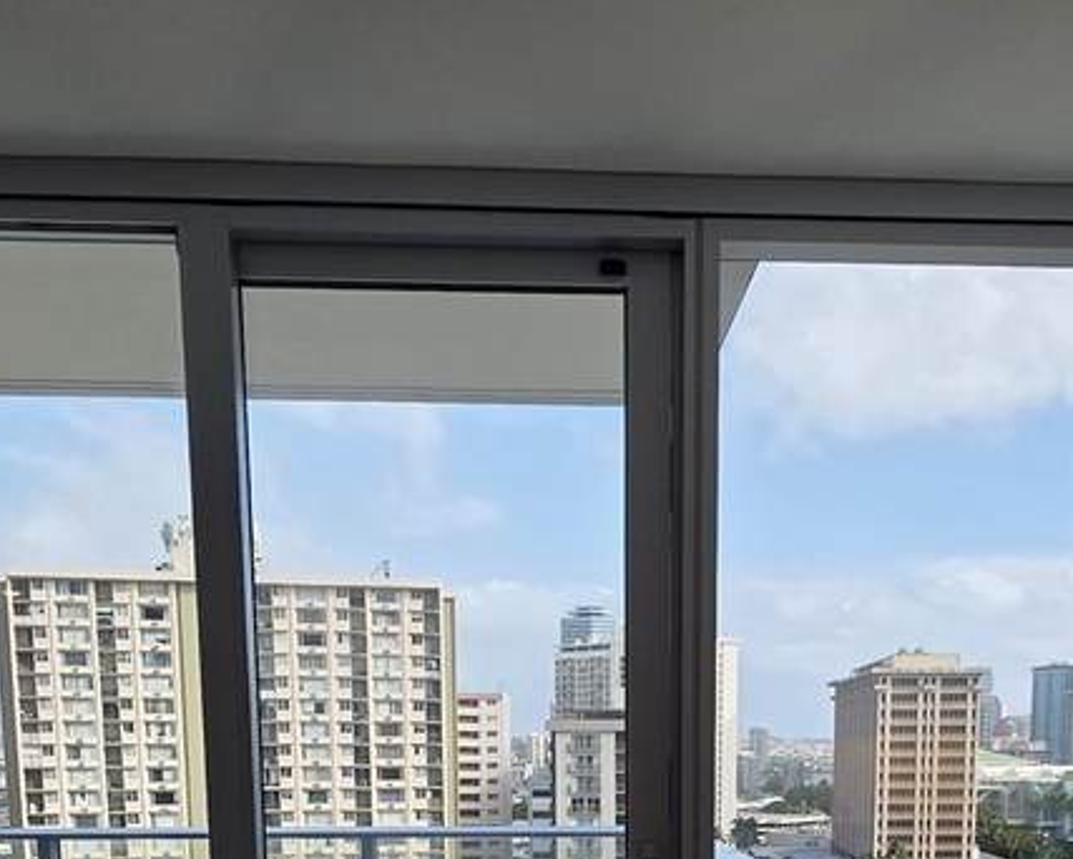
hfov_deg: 47.8
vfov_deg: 33.8
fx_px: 1207
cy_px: 954
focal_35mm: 38
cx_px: 613
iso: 40
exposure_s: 1/380
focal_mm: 2.2
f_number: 1.9
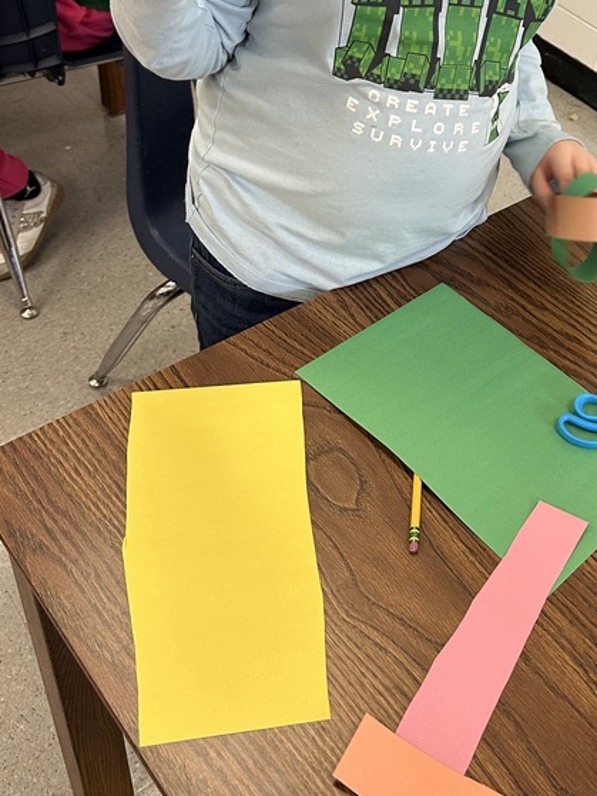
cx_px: 490
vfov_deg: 41.8
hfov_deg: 31.9
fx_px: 1012
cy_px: 212
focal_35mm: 44
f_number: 1.78
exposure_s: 1/120
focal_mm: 6.86
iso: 200
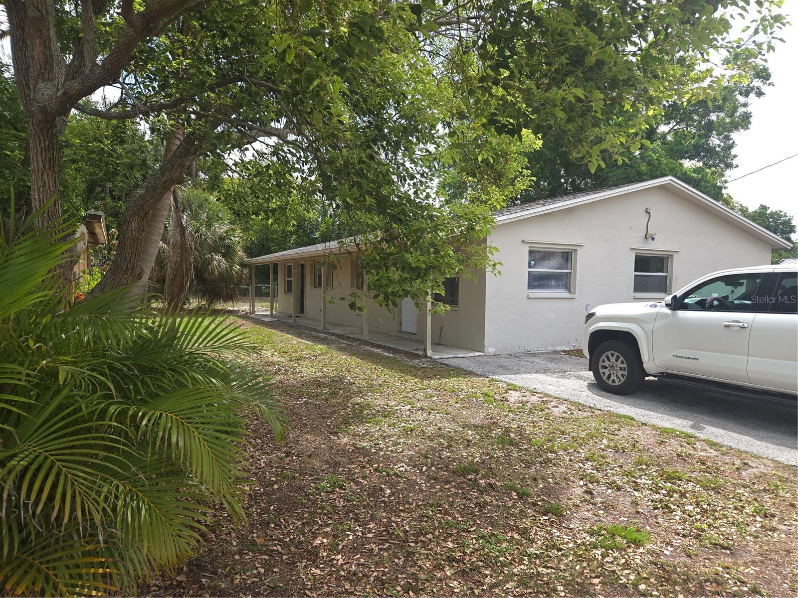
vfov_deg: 58.9
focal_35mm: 23
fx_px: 530
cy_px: 299
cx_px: 399
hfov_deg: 73.9
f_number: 1.8
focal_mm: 5.4
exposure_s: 1/540
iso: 25
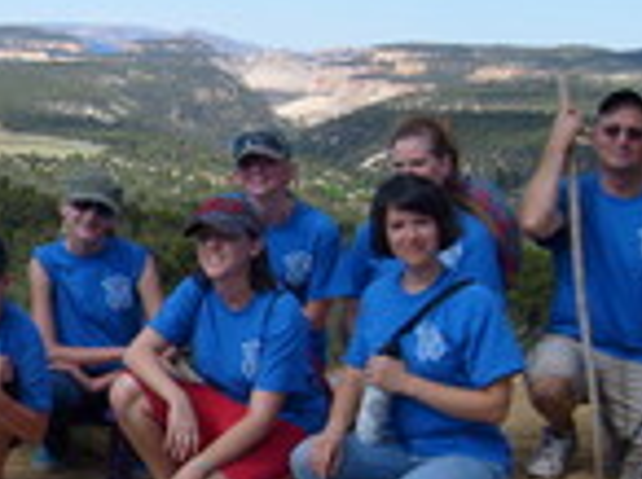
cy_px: 297
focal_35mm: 94
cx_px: -24
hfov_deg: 20.1
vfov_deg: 15.7
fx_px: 1740
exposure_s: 1/350
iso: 80
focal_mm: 5.8
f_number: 7.1
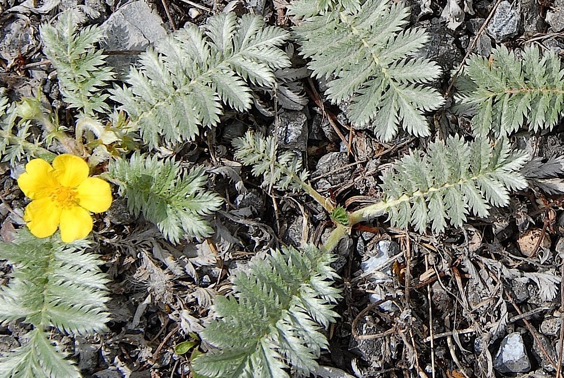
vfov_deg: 6.5
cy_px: 0
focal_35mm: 212
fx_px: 3328
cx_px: 557
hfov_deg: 9.6
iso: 125
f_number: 8
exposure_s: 1/500
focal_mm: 60
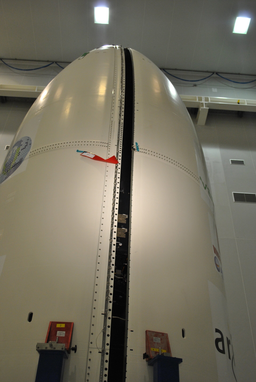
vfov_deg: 53.1
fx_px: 383
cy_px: 191
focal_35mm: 36
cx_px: 128
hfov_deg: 37.0
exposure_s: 1/80
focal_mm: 24
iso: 400
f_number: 4
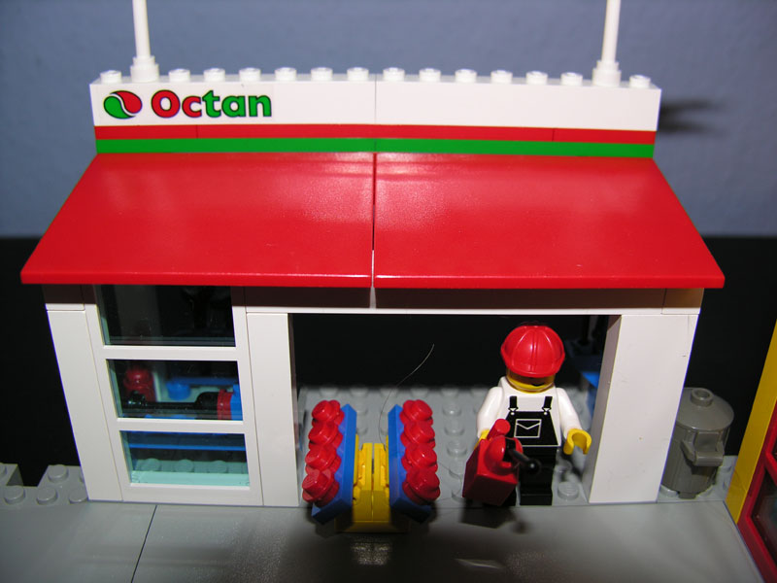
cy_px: 292
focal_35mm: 35
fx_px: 786
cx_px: 388
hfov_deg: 52.6
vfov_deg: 40.7
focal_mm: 8.9
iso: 50
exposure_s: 1/60.1
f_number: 2.8
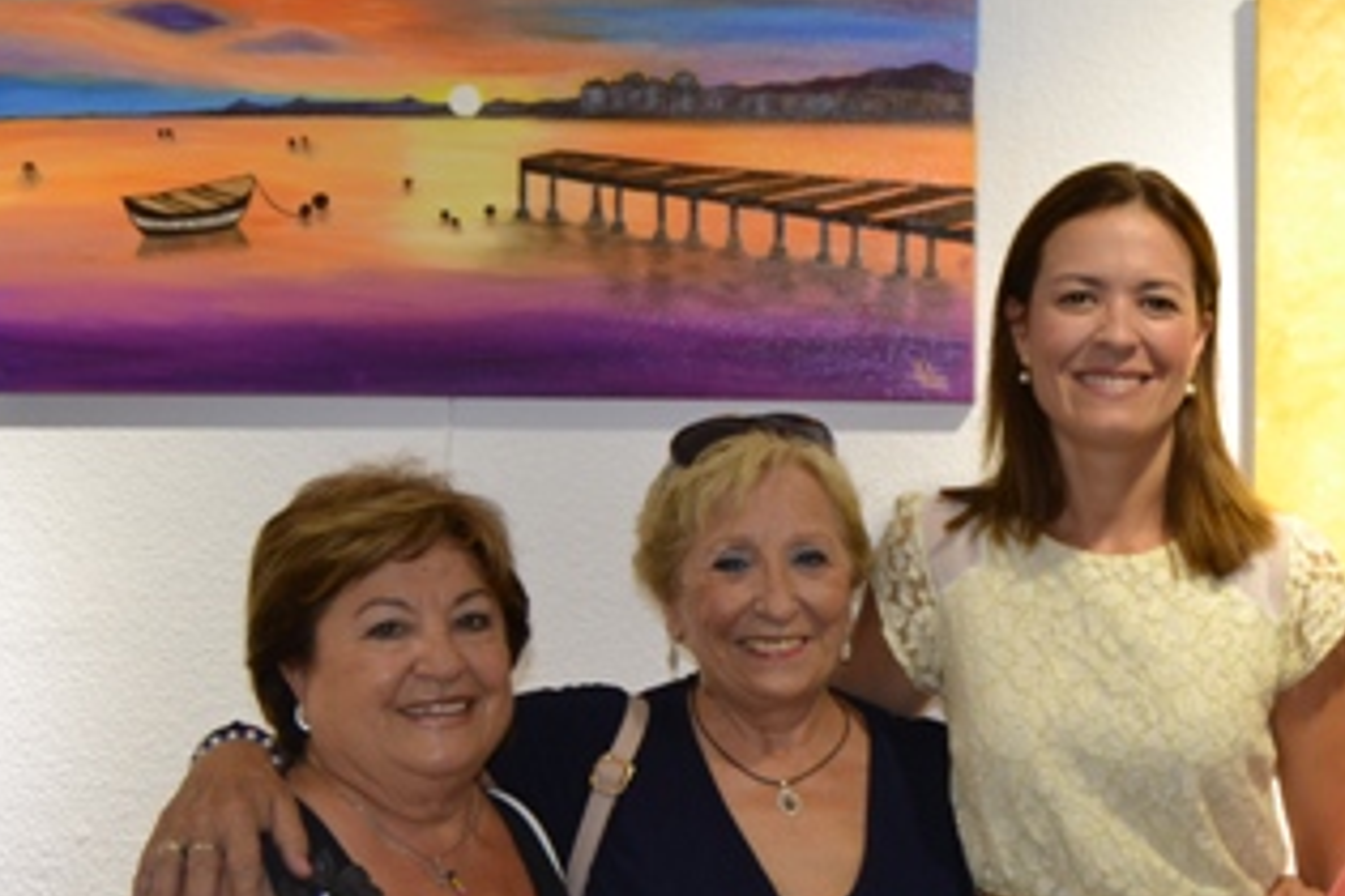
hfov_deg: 31.8
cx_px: 1127
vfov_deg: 22.1
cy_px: 629
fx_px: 2279
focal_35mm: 61
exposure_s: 1/60
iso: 500
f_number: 3.5
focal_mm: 20
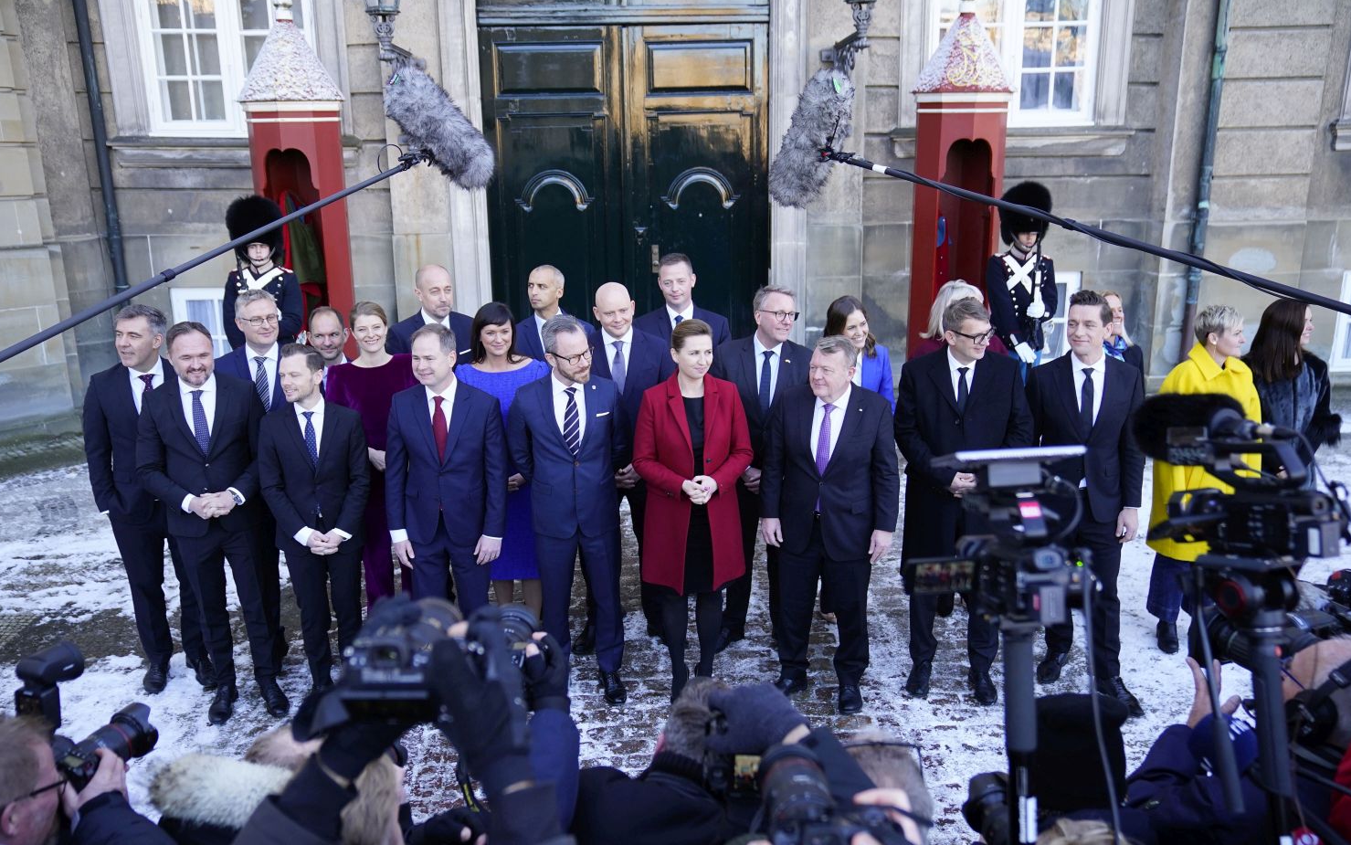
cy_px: 454
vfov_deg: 40.6
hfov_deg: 61.2
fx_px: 1142
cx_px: 670
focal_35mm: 31
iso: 800
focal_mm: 30
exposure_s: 1/640
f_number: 2.8
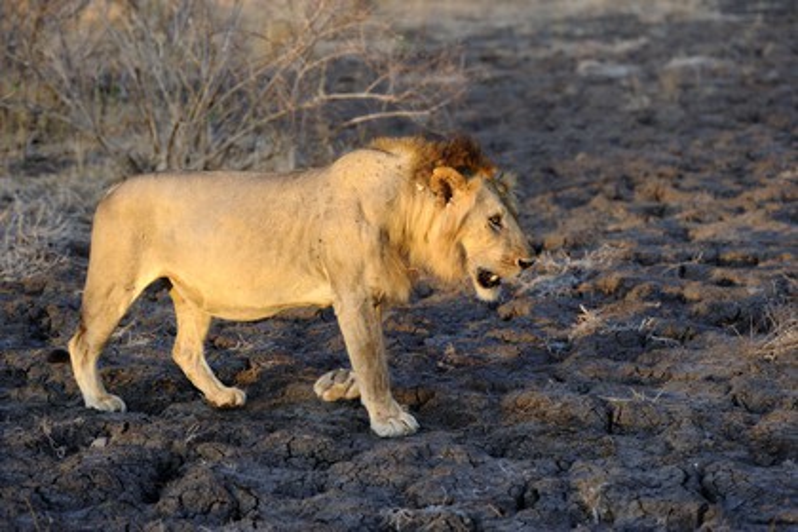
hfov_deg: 17.6
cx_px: 399
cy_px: 266
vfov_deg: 11.8
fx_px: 2571
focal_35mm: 116
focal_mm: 116
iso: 640
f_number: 2.8
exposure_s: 1/800
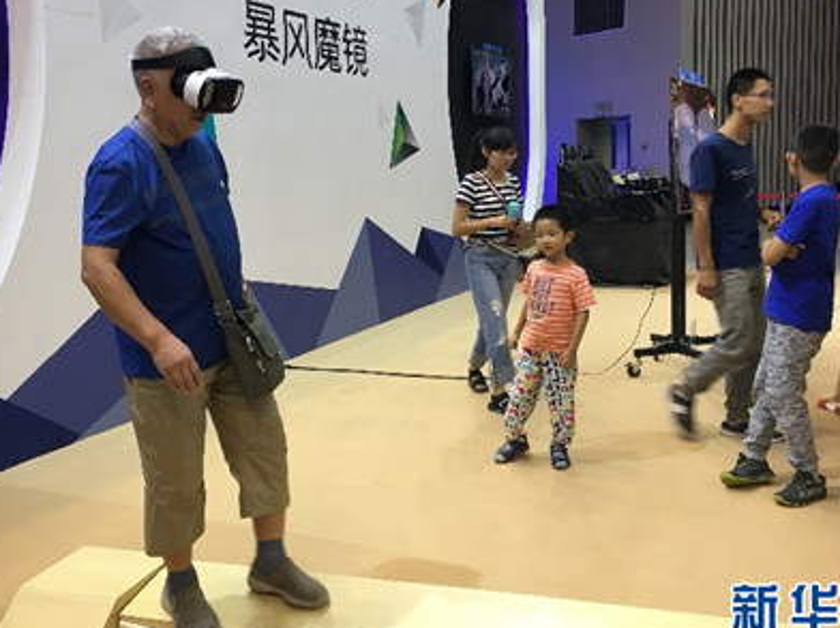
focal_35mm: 37
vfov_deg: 38.6
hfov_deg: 50.2
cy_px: 289
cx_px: 401
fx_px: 897
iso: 80
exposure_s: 1/33
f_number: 2.2
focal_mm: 4.15
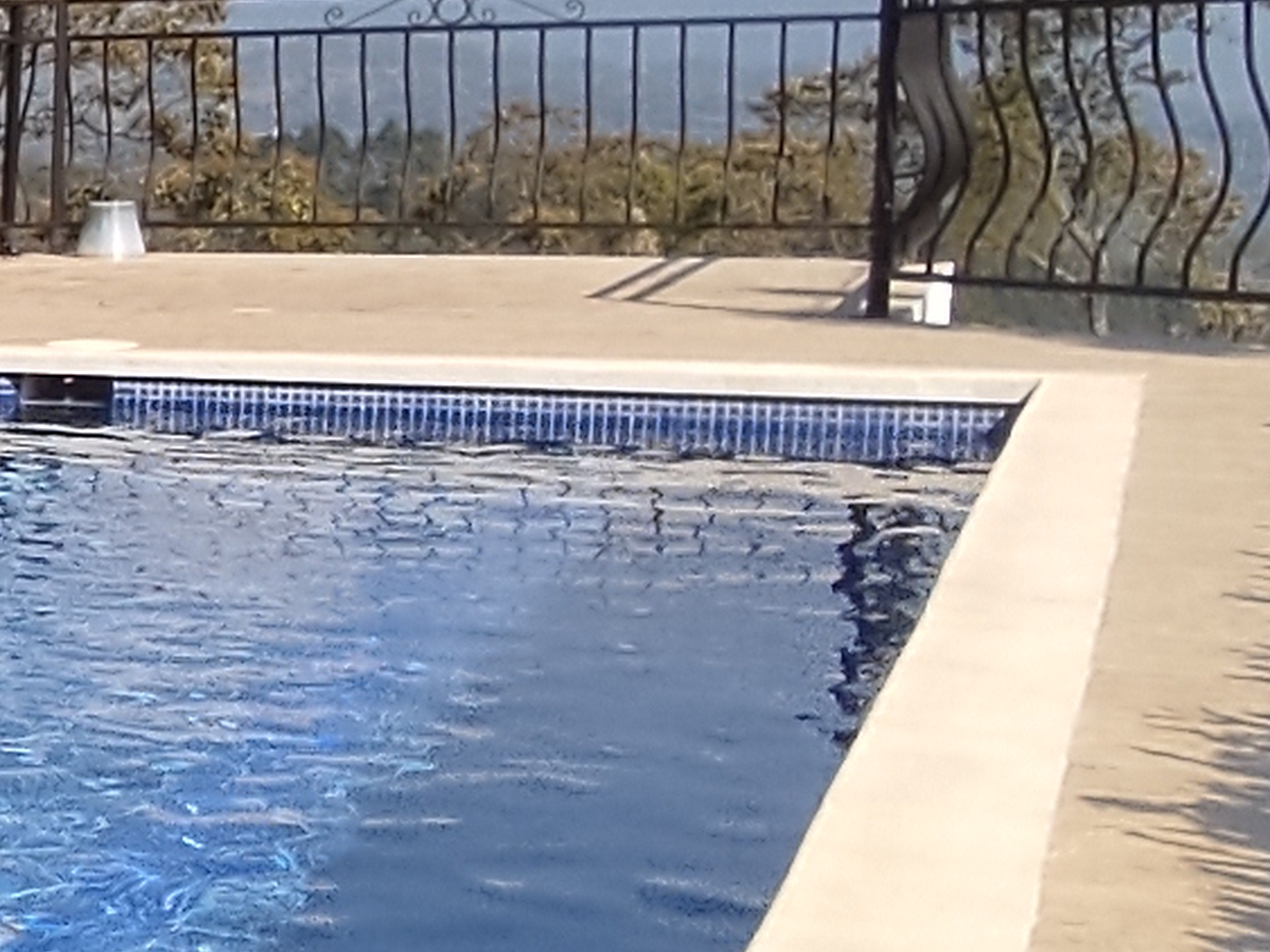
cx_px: -1450
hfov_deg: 16.0
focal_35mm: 87
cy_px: 623
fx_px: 3191
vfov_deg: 16.9
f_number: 2.2
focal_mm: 1.6
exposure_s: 1/1332
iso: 51
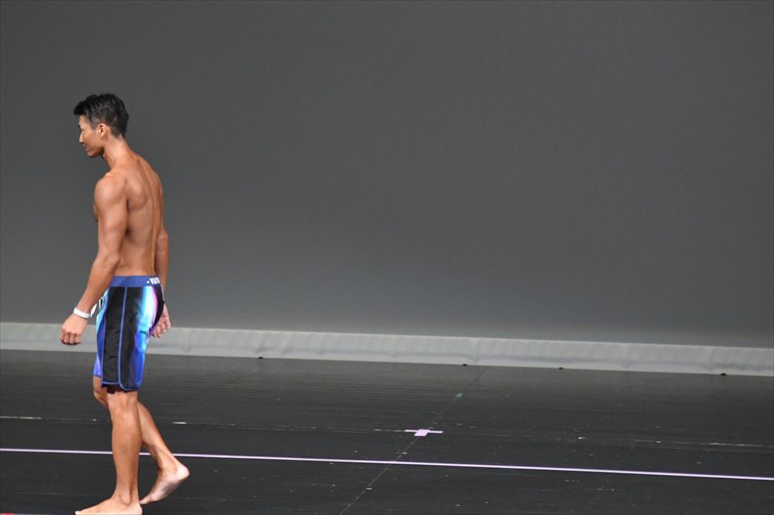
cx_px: 387
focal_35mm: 315
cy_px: 258
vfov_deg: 4.4
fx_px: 6769
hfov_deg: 6.5
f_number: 5.6
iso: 5000
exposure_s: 1/400
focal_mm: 210
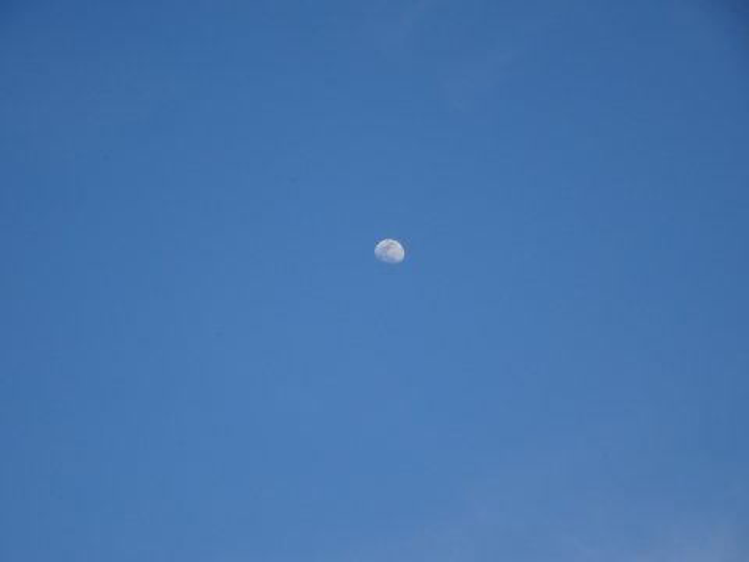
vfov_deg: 9.3
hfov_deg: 12.4
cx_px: 374
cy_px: 281
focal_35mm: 159
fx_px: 3440
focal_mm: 27.16
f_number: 5.6
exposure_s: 1/250
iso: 80
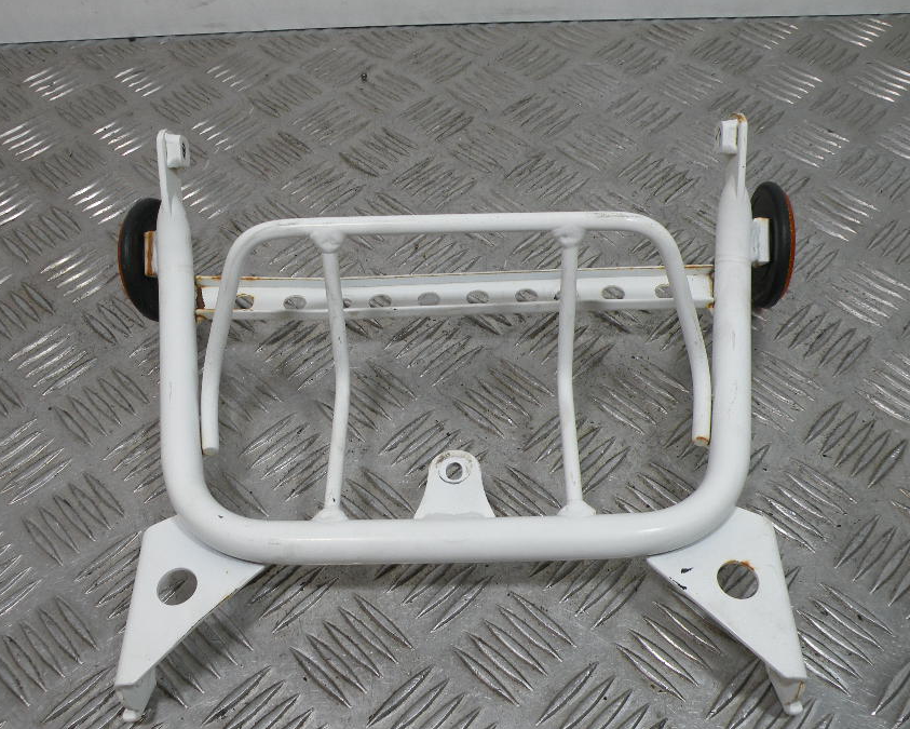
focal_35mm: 32
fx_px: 862
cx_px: 426
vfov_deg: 45.7
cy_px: 403
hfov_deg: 55.6
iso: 64
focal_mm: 4.7
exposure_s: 1/101
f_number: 3.5
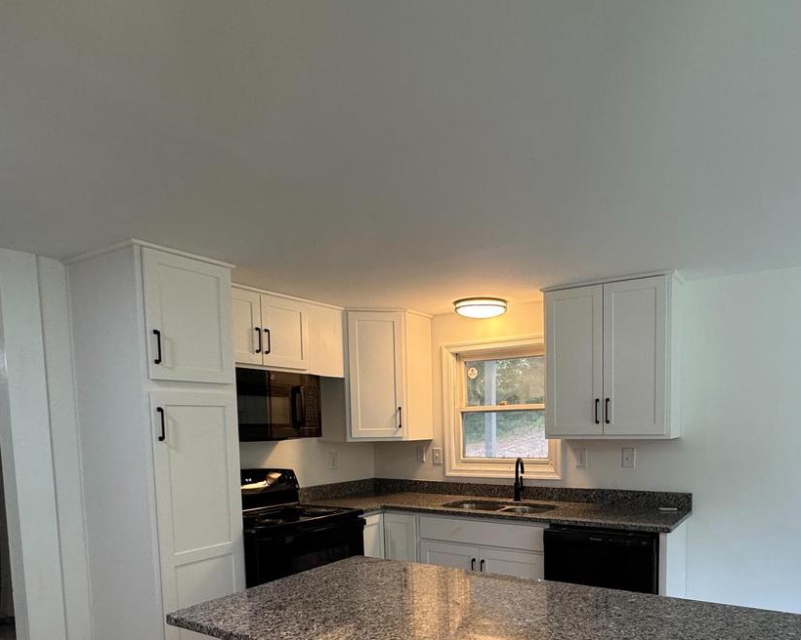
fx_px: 569
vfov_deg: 56.1
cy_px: 473
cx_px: 483
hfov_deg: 69.5
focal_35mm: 24
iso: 160
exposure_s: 1/120
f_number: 2.2
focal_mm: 2.22
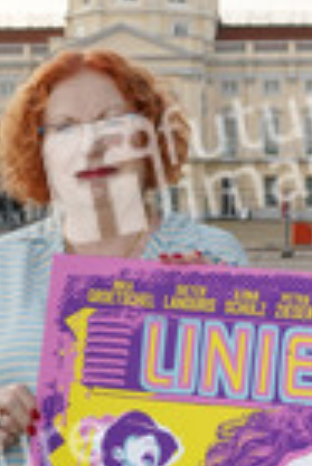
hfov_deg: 14.7
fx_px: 1193
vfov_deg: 22.0
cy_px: 332
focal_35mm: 92
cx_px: 312
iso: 640
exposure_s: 1/80
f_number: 7.1
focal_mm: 32
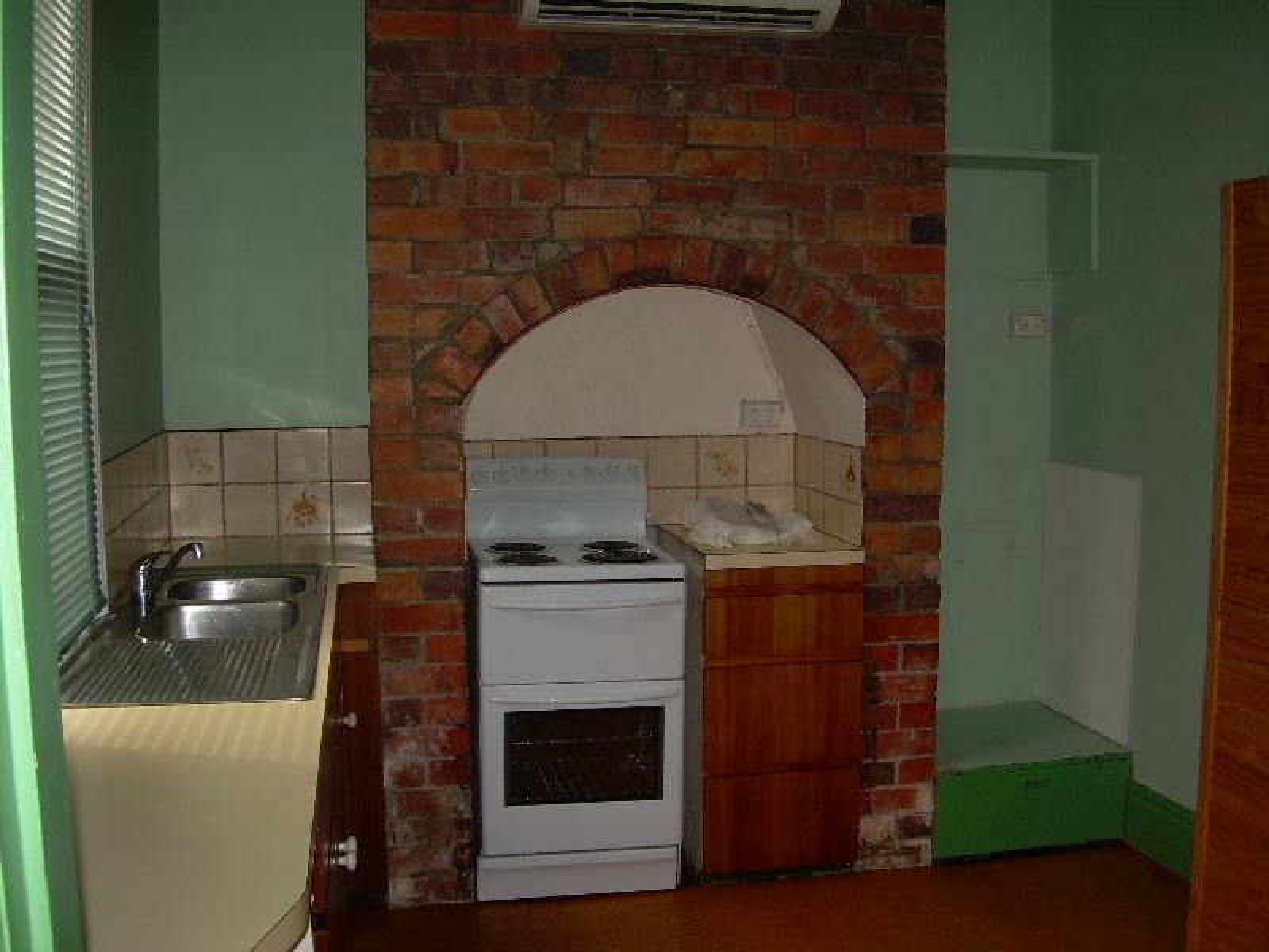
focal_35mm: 38
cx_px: 634
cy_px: 476
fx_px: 1393
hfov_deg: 49.0
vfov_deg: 37.7
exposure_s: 1/60
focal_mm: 6.3
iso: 50
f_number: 2.8
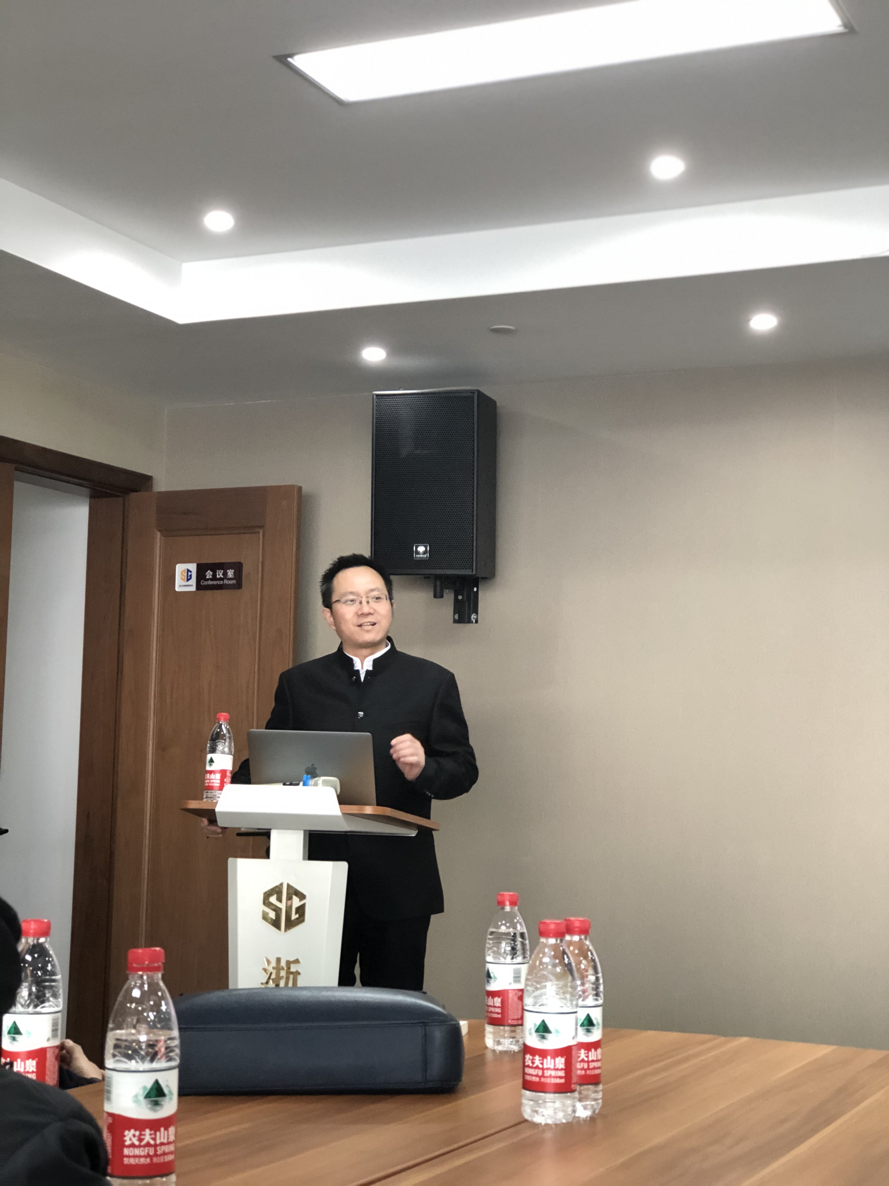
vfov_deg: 33.8
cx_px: 444
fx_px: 1952
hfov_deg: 25.7
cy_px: 593
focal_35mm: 57
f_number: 2.8
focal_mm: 6.6
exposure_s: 1/30
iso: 320
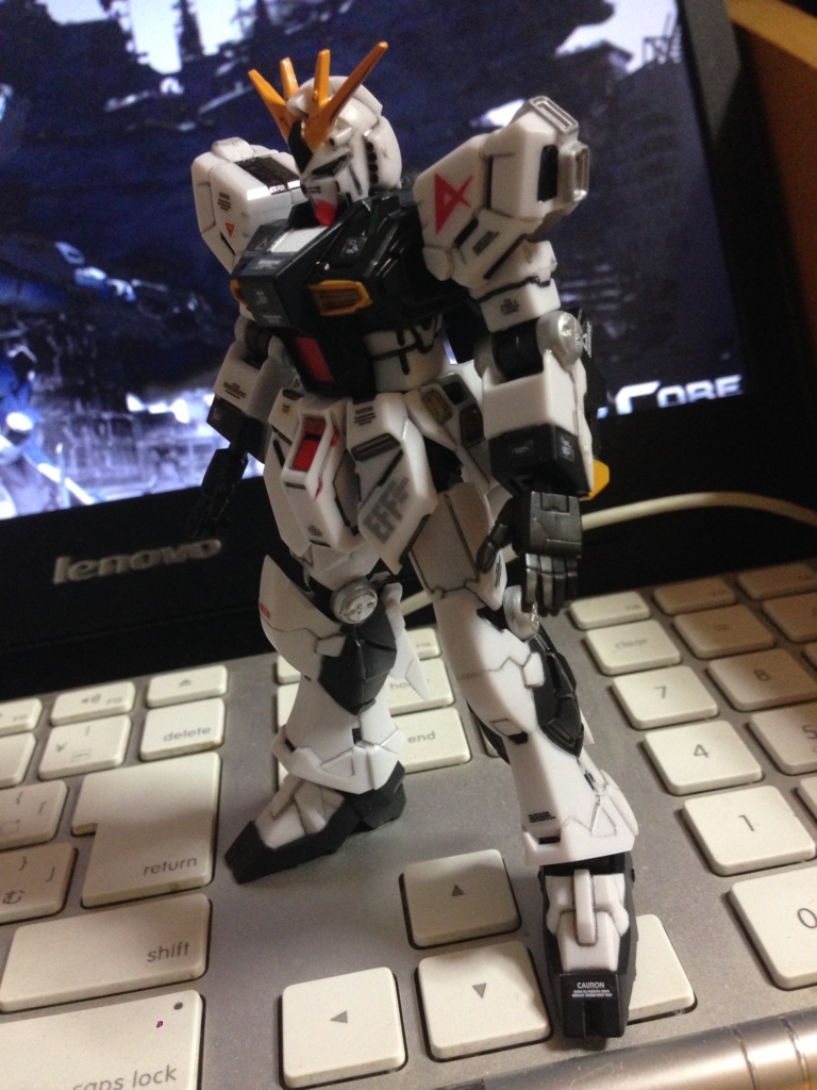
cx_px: 408
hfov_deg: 42.9
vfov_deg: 55.4
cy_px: 545
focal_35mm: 33
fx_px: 1038
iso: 250
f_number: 2.4
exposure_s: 1/20
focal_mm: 4.12
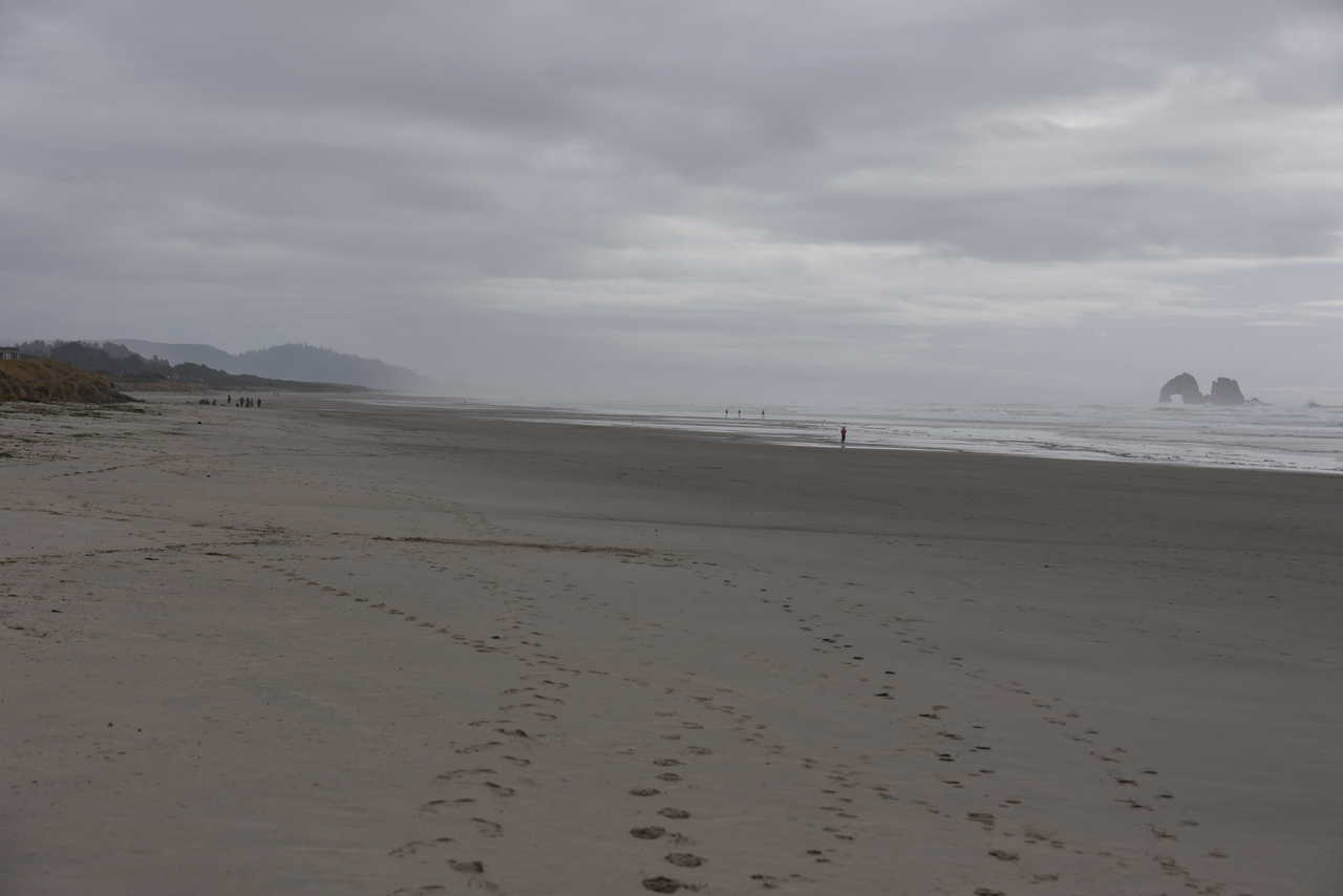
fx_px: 2686
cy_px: 448
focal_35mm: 72
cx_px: 672
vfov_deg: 18.9
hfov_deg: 28.1
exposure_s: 1/200
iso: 100
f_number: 7.1
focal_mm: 72
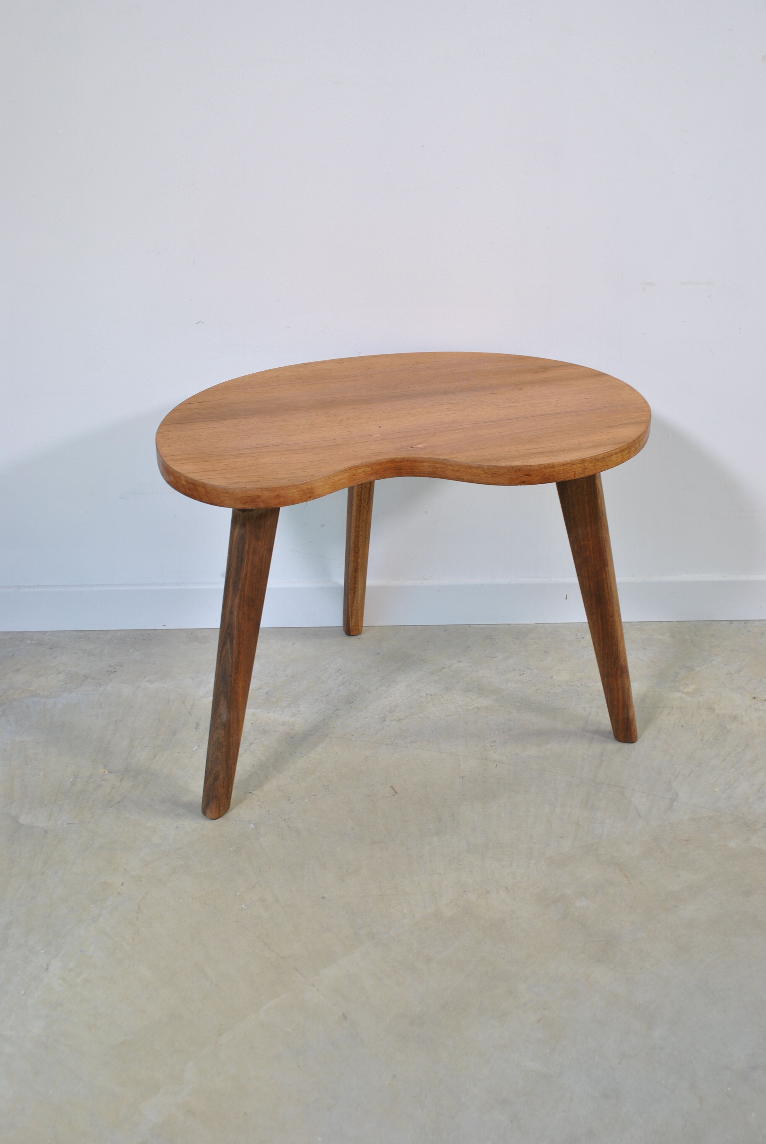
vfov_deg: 53.1
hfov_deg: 37.0
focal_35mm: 36
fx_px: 1146
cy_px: 572
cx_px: 383
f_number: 7.1
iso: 200
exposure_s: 1/25
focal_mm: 24
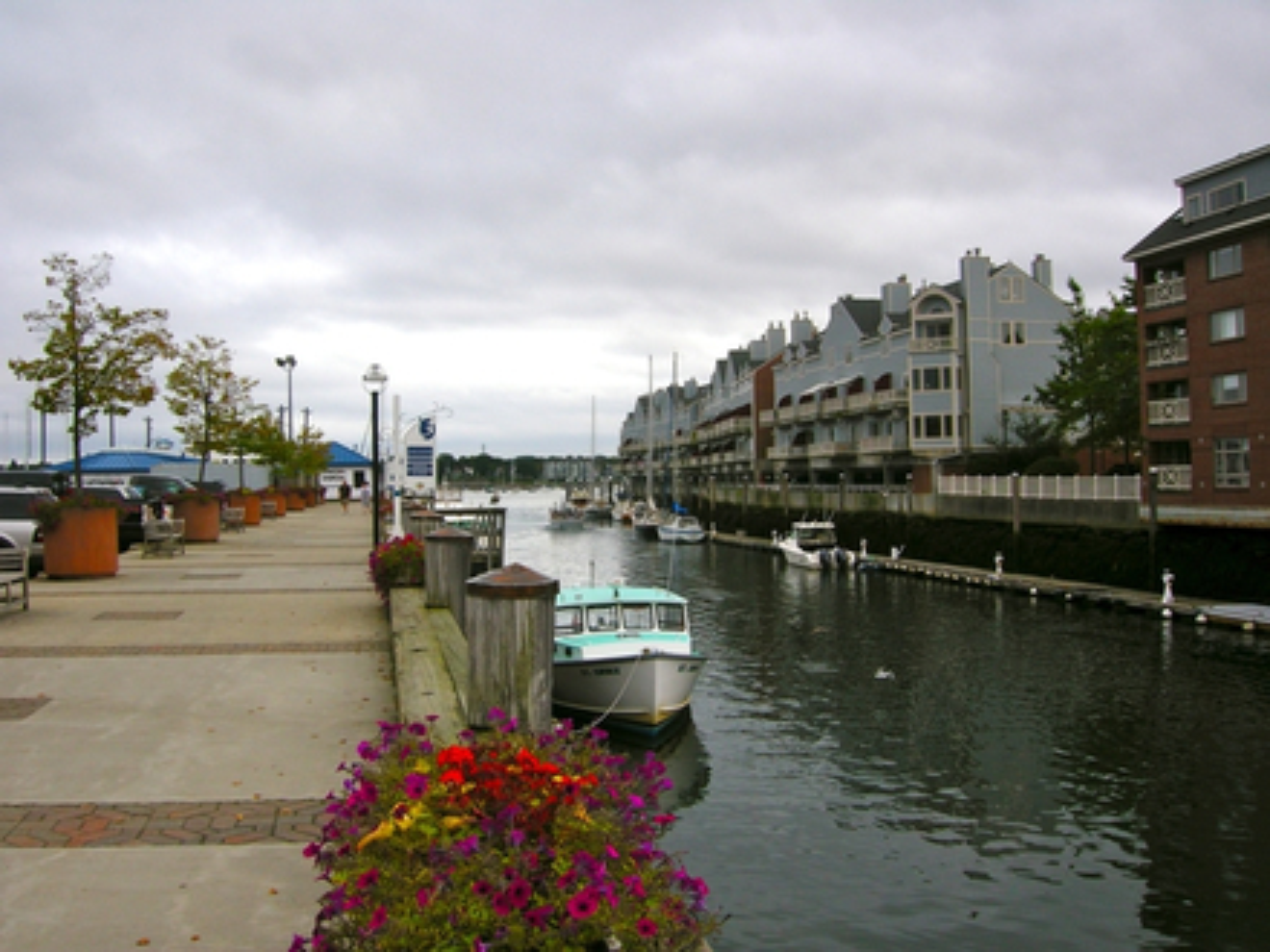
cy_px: 476
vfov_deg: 39.7
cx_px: 635
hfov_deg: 51.4
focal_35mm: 36
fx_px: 1321
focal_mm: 7.5
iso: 64
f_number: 5.4
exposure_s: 1/250
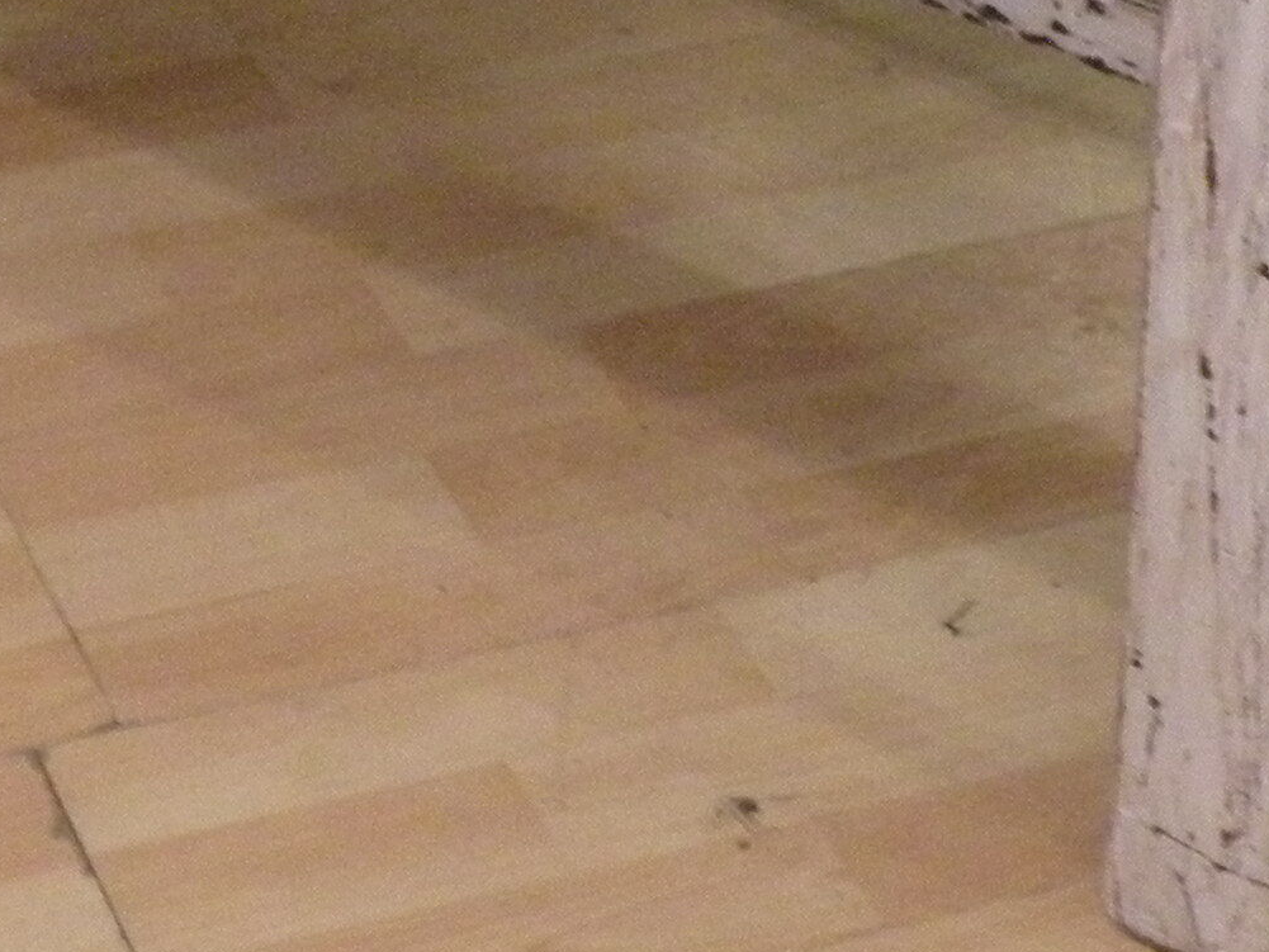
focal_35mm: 153
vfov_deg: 9.5
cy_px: -442
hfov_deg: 12.9
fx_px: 5610
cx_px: 454
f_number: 3.2
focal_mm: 7.4
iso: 400
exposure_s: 1/13.2
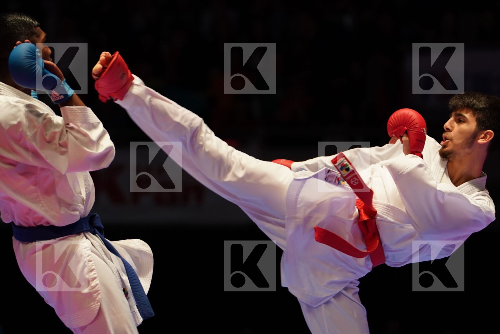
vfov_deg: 6.7
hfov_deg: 10.0
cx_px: 250
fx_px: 2847
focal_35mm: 205
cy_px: 167
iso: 1600
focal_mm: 137
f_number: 2.8
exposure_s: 1/1000
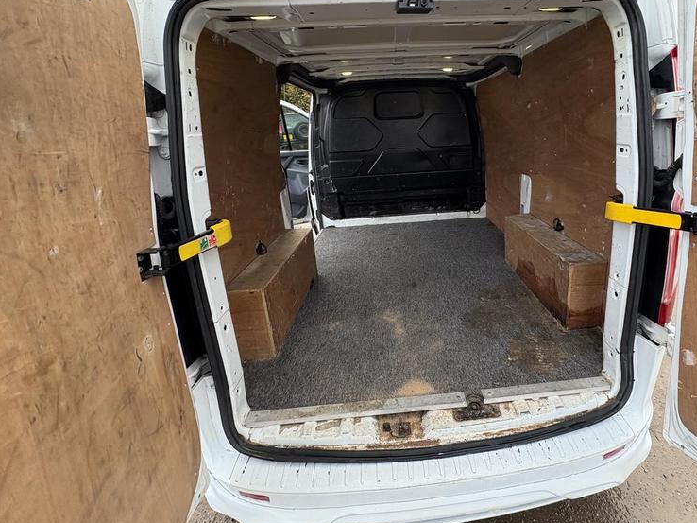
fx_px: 342
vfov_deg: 74.1
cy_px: 217
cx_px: 420
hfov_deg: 89.8
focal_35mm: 17
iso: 125
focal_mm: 2.22
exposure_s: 1/136
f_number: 2.2
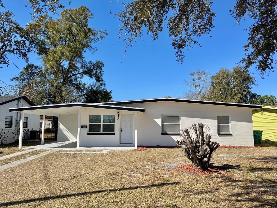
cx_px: 138
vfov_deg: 56.8
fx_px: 192
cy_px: 104
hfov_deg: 71.6
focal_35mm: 24
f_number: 1.78
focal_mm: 6.76
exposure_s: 1/4608
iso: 80
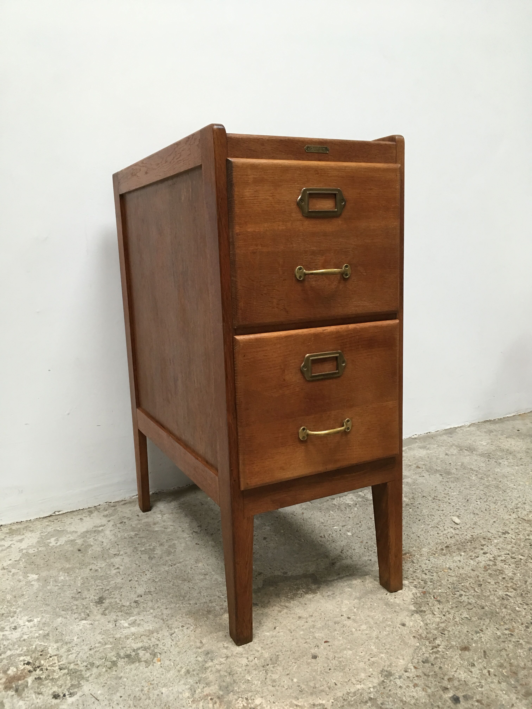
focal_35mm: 29
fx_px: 594
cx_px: 266
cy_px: 354
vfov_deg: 61.7
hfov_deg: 48.2
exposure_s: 1/33
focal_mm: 4.15
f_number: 2.2
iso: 125
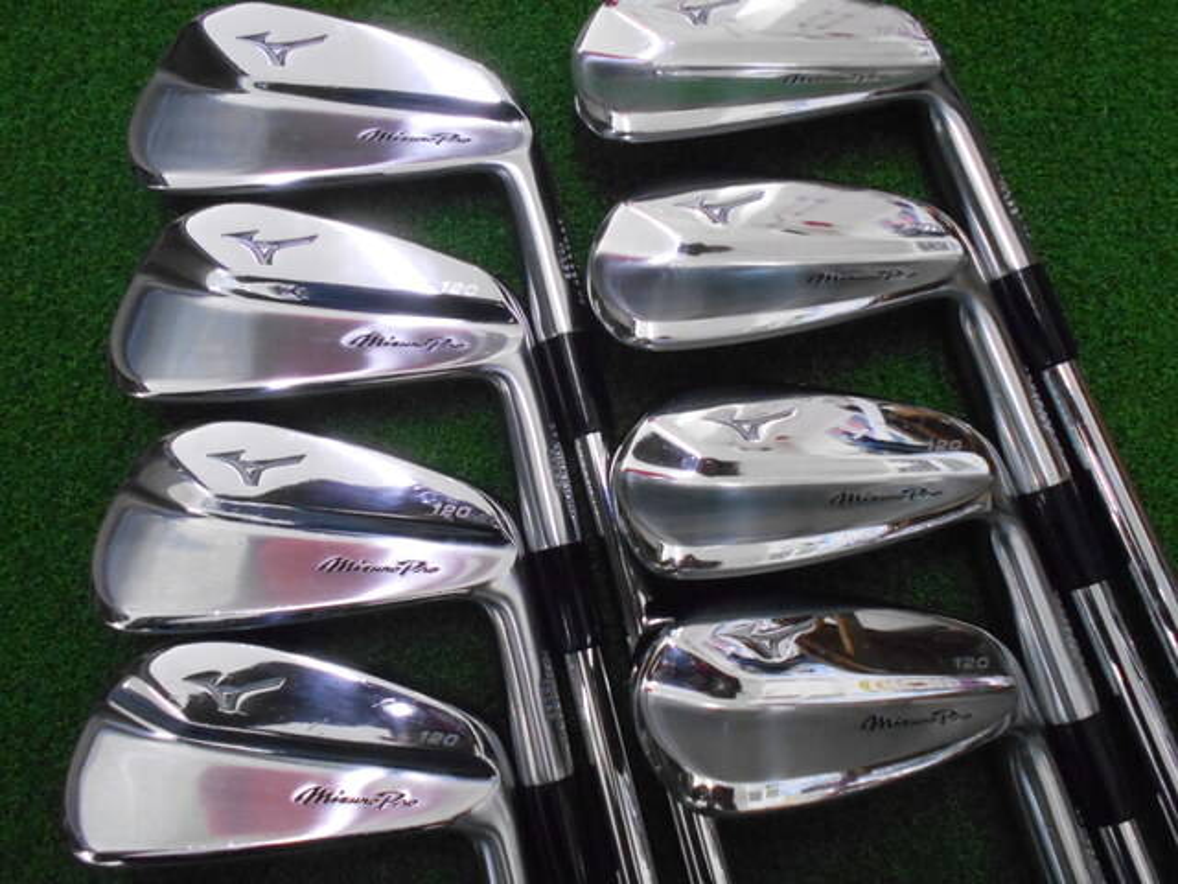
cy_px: 442
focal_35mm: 30
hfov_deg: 60.0
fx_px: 1021
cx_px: 589
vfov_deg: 46.8
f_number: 3.4
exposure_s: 1/125
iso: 800
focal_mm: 5.1
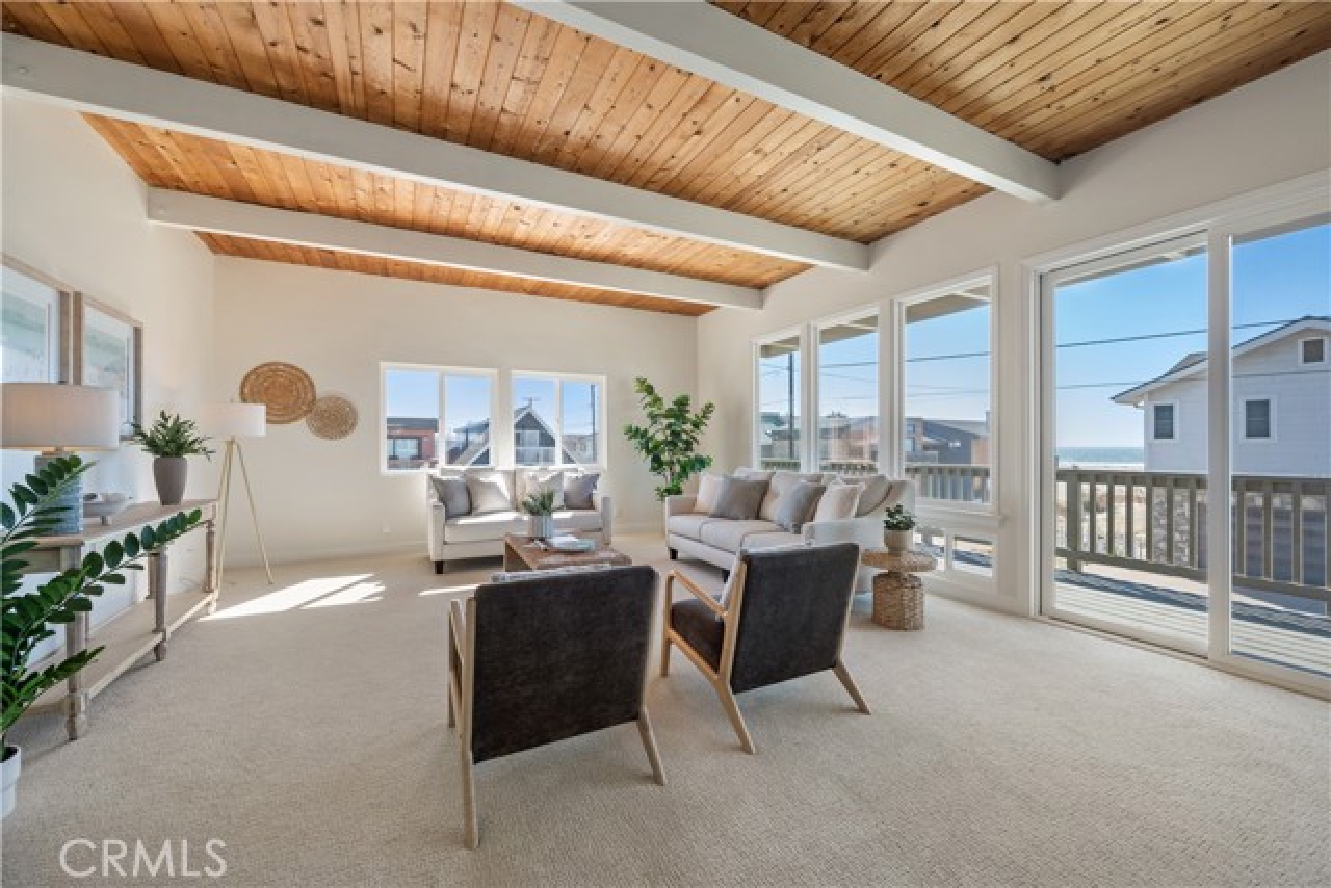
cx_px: 666
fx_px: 518
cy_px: 444
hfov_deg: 104.2
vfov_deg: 81.2
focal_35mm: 14
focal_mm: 14
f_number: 8
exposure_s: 1/20
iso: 100
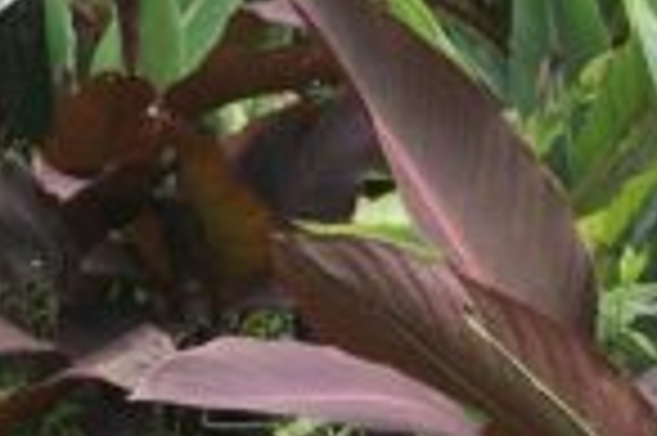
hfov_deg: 12.3
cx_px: -328
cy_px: 207
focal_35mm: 159
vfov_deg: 8.6
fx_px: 2898
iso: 25
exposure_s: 1/466
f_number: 2.2
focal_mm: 4.15
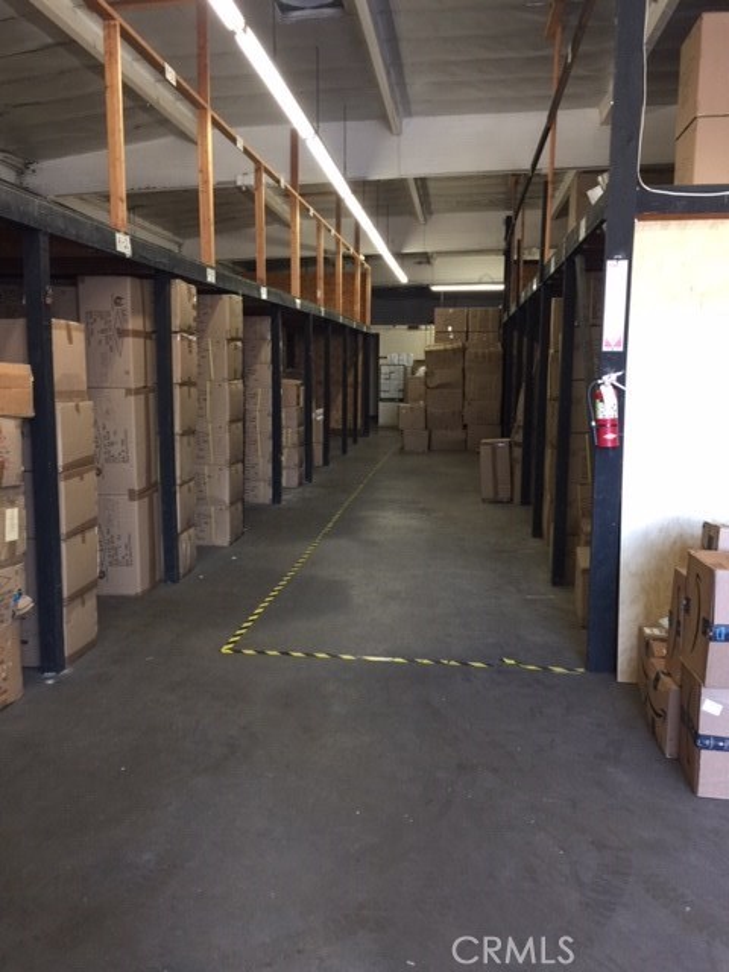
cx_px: 364
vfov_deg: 61.7
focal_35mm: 29
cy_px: 486
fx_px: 814
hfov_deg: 48.2
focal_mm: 4.15
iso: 32
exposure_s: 1/15
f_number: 2.2
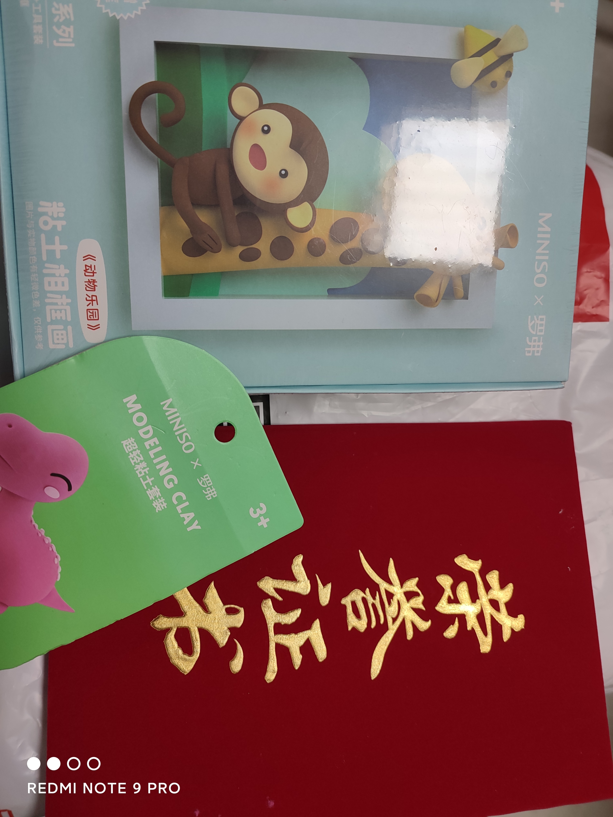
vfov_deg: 69.4
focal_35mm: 25
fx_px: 590
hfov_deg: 54.9
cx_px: 306
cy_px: 408
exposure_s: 1/33
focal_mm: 5.96
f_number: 1.75
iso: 131
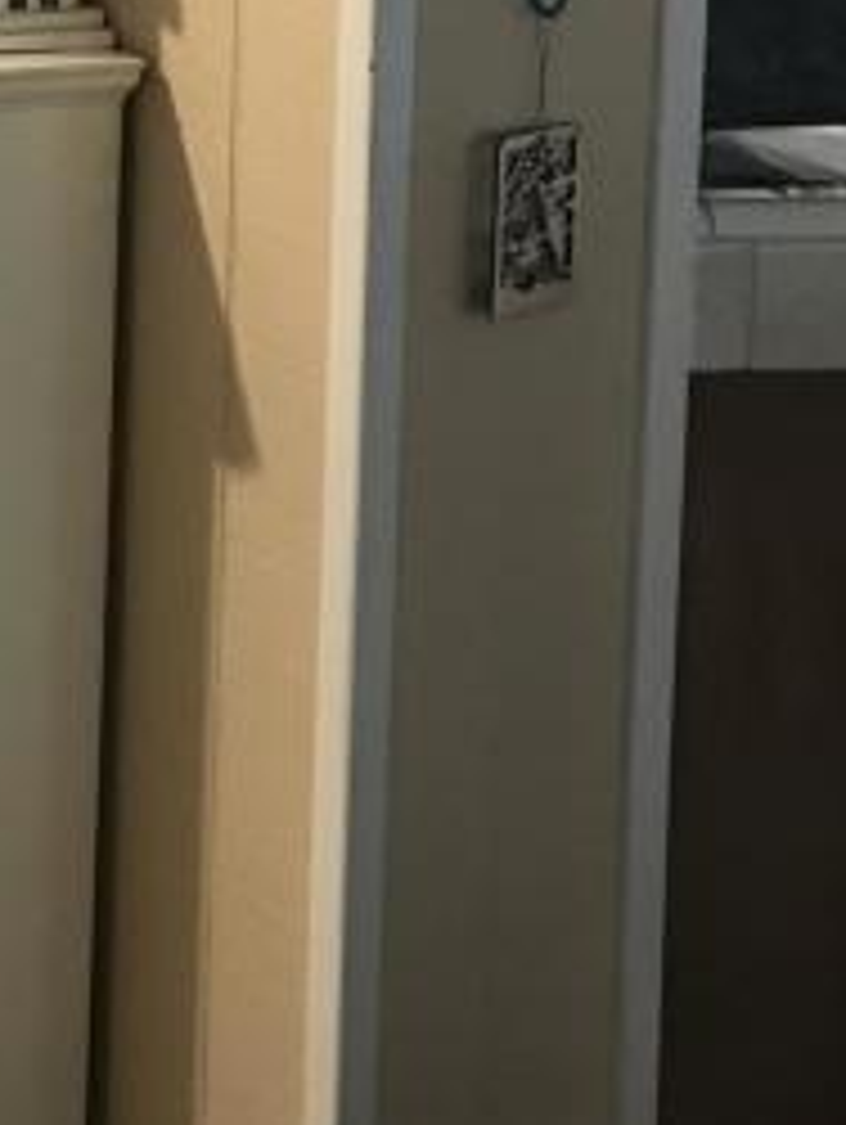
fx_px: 2798
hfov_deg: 16.0
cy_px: -252
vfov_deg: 21.1
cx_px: -364
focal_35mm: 86
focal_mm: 3.99
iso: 50
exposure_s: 1/15
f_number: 1.8
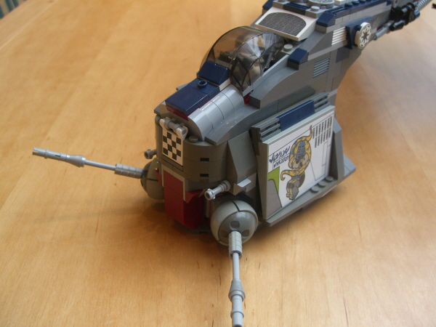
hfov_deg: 49.0
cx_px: 218
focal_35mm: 38
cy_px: 164
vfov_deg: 37.7
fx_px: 479
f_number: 2.8
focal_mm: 7.9
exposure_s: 1/80
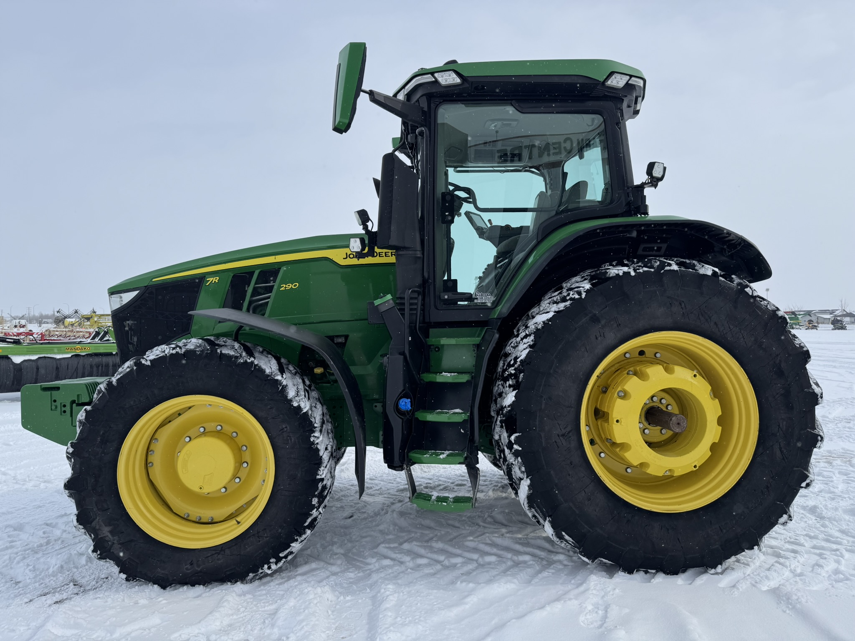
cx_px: 428
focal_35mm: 24
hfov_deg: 71.6
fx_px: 593
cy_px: 320
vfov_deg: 56.8
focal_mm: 6.76
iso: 80
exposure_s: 1/7937
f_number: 1.78
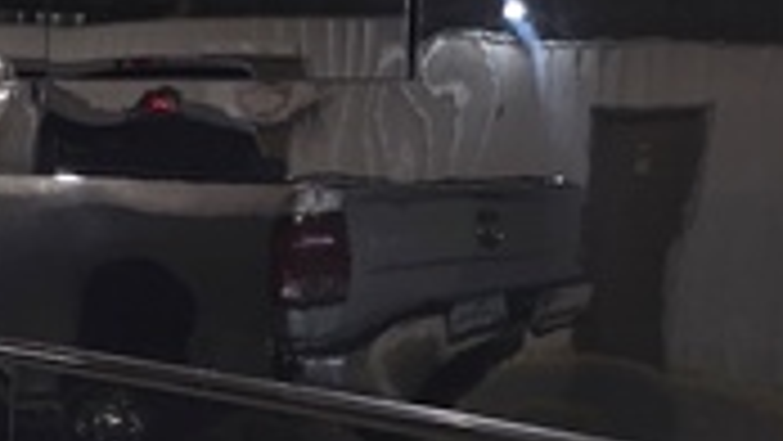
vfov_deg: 13.1
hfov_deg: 23.2
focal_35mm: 92
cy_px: 122
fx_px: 1911
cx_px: 400
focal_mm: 6.3
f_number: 1.7
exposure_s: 1/12
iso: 160
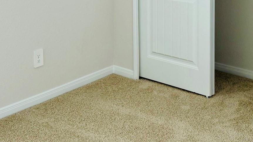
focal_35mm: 62
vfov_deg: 18.2
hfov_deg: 33.6
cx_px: 164
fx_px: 416
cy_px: -39
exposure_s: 1/120
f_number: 1.78
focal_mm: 6.76
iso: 125
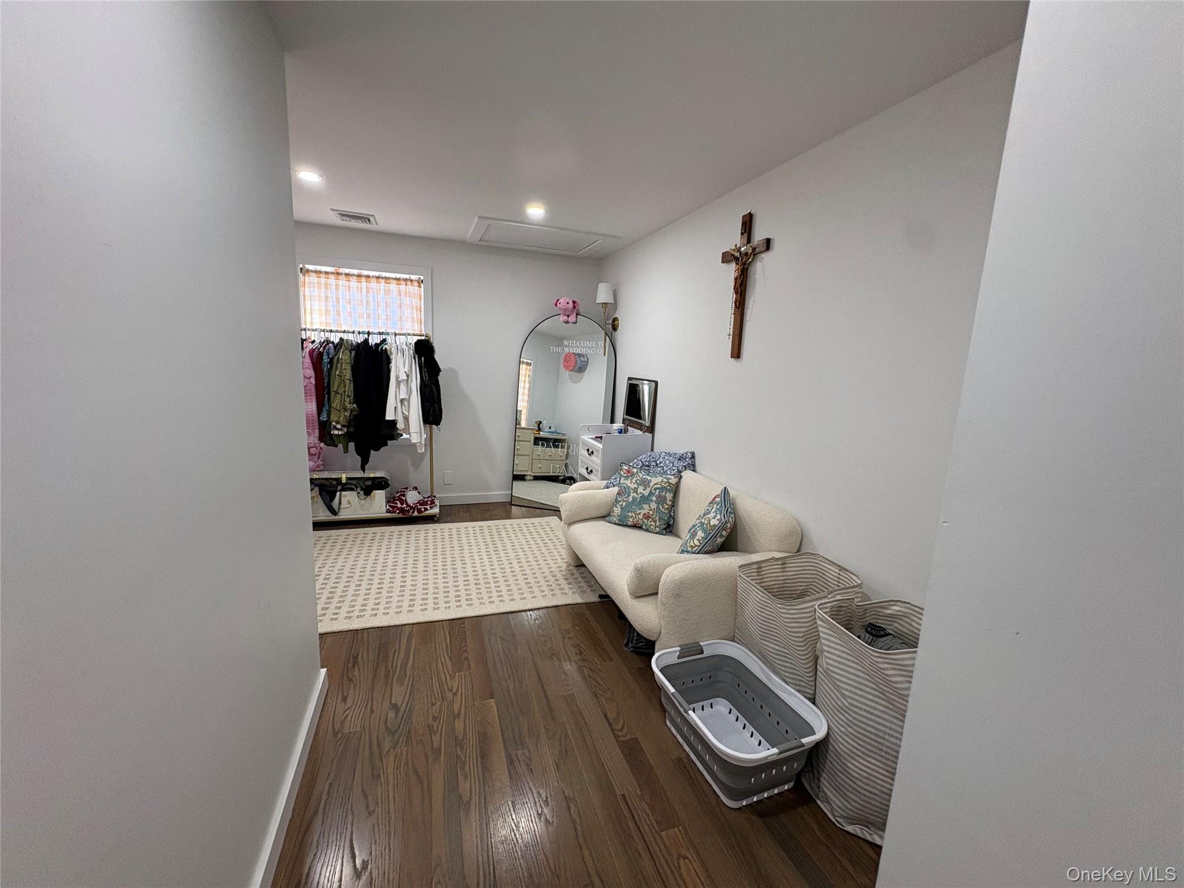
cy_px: 444
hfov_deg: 102.1
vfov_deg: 85.7
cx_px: 592
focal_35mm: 14
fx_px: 479
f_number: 2.2
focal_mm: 2.22
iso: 160
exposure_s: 1/60
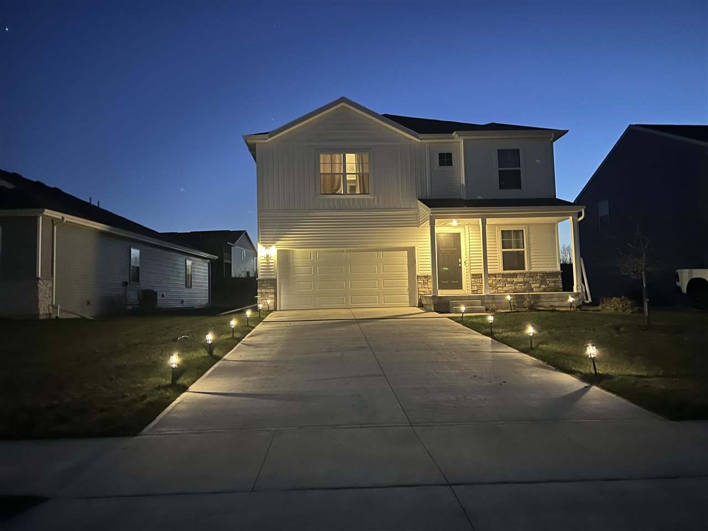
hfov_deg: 67.3
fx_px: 532
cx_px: 354
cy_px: 266
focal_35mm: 26
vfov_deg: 53.1
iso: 1000
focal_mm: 5.7
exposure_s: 1/15
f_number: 1.5
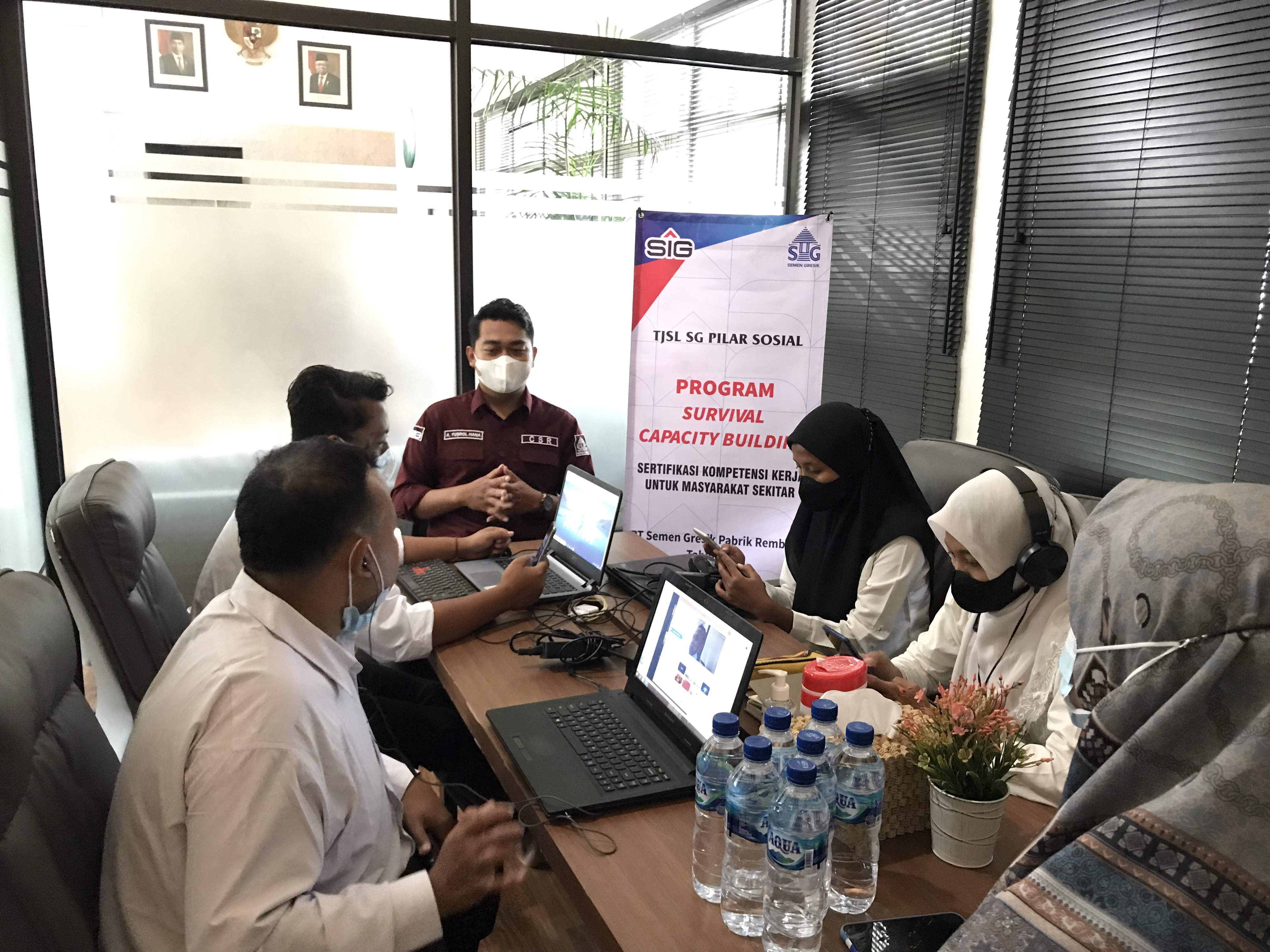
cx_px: 635
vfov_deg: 49.7
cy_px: 476
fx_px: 1027
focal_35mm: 28
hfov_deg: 63.4
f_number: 1.8
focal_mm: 3.99
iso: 100
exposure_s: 1/7
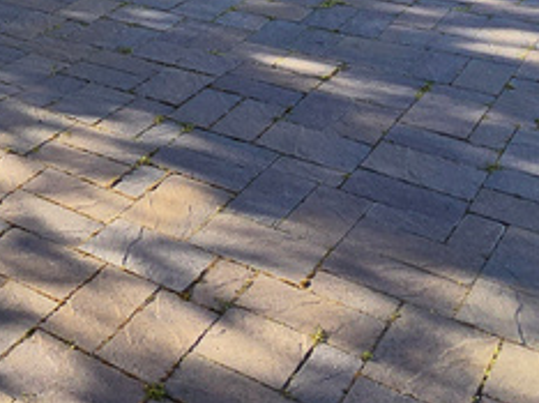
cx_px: -51
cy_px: -253
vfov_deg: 20.6
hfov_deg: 30.4
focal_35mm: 57
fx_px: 887
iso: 100
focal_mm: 2.2
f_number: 2.2
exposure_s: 1/1461
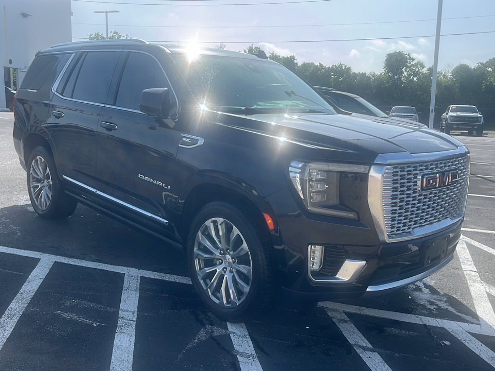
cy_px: 186
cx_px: 248
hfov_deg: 65.3
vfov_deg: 51.4
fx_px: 386
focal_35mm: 27
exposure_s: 1/2865
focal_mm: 5.1
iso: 50
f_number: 1.6
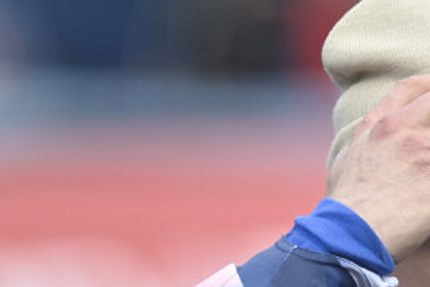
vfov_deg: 1.3
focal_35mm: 1042
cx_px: 455
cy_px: 352
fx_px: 12452
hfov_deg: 2.0
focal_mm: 300
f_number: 2.8
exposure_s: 1/2000
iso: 200
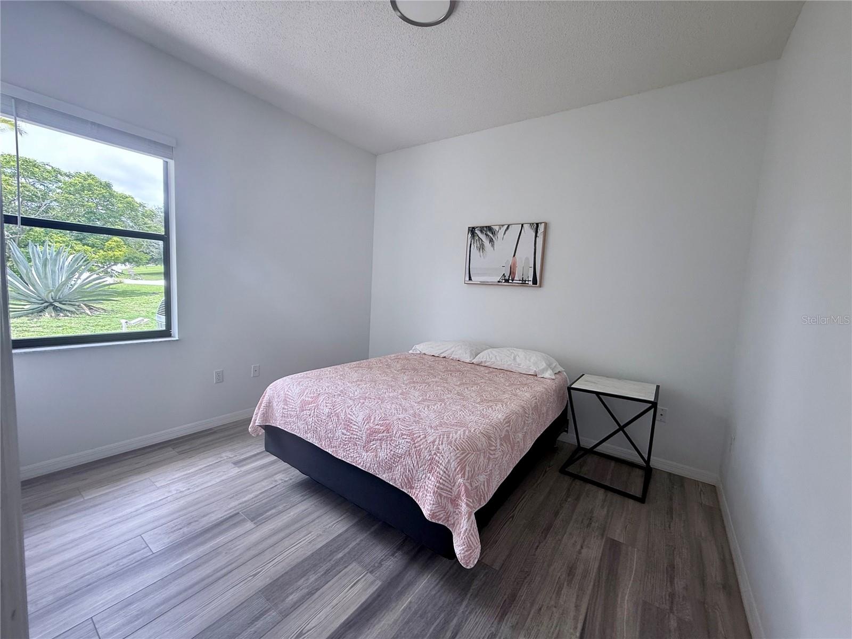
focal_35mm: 14
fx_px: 345
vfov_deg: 85.7
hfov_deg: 102.1
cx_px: 426
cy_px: 320
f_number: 2.2
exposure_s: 1/99
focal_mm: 2.22
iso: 100
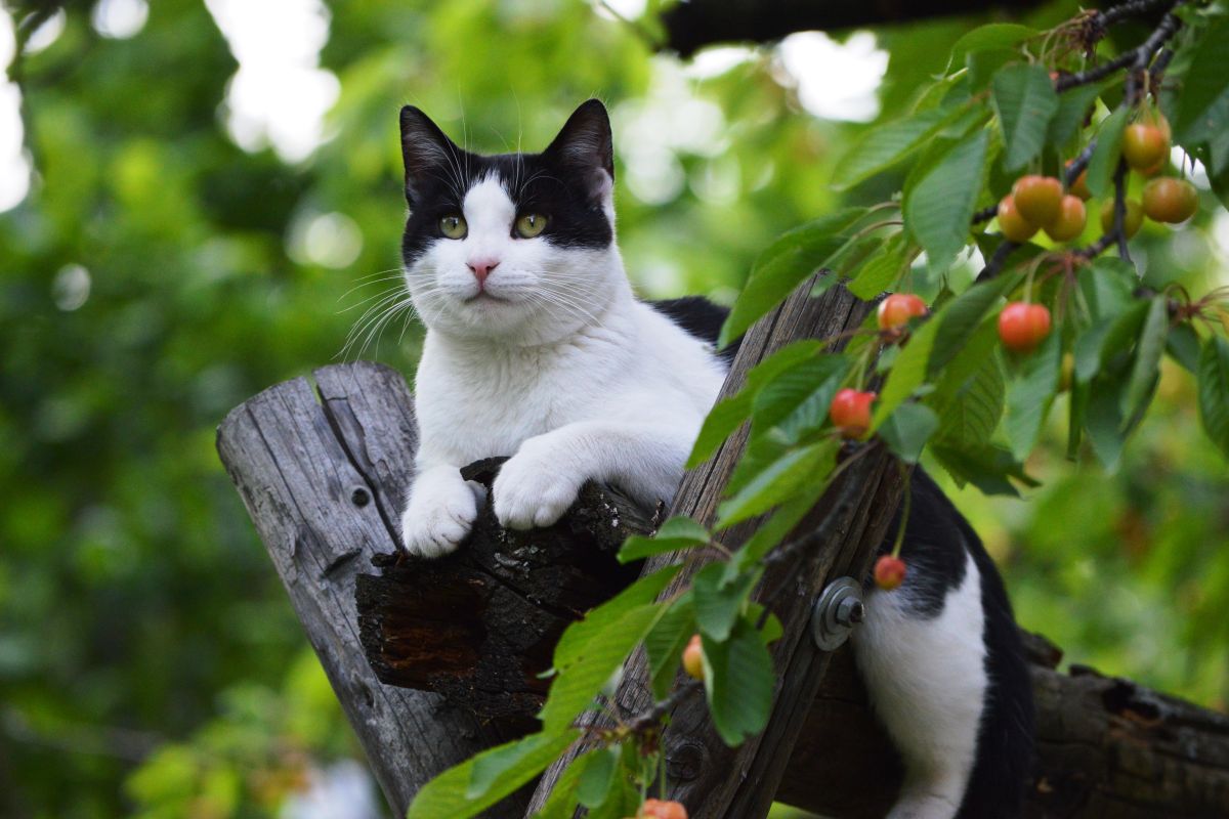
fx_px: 8705
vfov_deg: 5.4
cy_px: 410
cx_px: 614
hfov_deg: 8.1
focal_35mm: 255
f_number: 5.3
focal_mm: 170
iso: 1250
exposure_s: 1/500
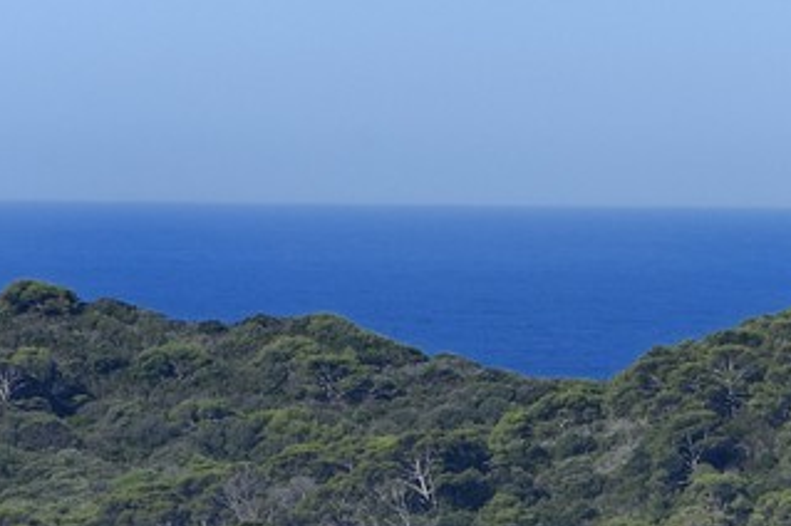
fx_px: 18152
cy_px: 1074
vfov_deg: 1.7
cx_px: 1922
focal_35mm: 827
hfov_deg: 2.5
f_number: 10
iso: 200
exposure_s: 1/250
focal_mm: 165
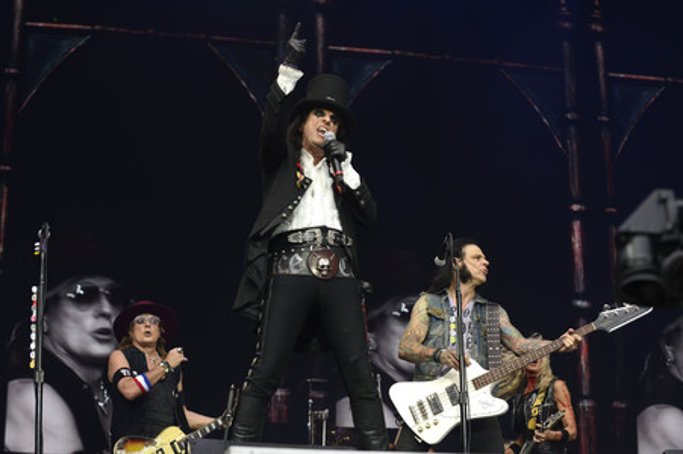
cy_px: 227
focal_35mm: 70
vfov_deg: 19.4
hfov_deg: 28.9
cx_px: 342
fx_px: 1327
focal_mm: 70
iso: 320
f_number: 5
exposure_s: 1/800
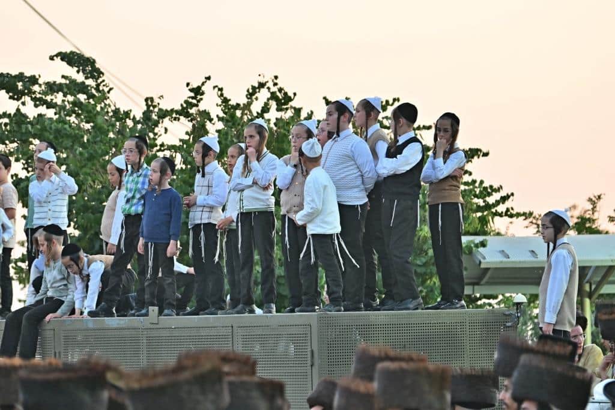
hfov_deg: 9.5
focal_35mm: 217
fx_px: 3707
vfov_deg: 6.3
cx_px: 308
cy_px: 205
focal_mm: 145
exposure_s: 1/250
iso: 500
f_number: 2.8
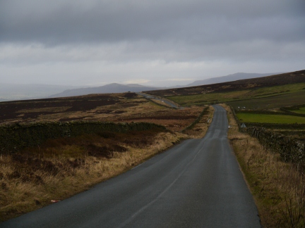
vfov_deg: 17.6
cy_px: 114
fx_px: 740
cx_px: 152
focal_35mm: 84
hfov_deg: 23.3
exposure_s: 1/100
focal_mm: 42
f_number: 5.6
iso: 160
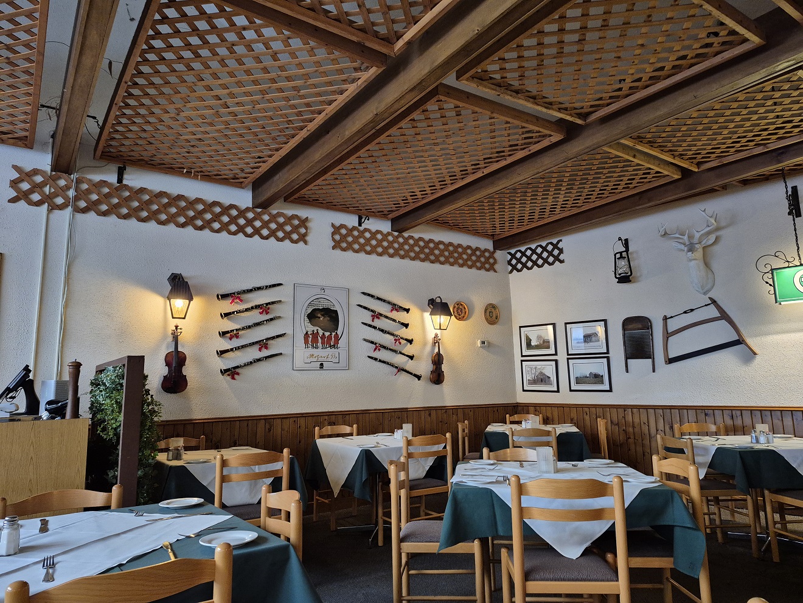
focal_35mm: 23
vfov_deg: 58.9
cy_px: 302
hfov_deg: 73.9
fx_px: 534
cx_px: 402
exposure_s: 1/60
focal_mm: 5.4
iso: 640
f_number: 1.8
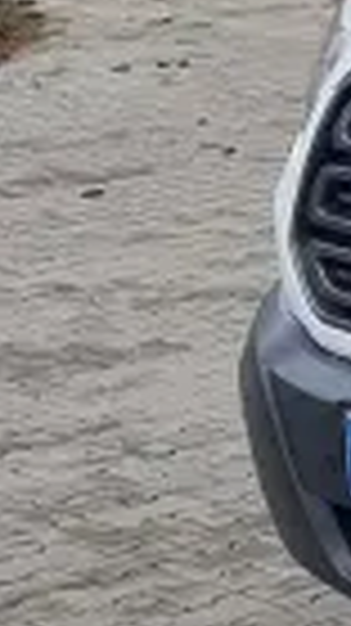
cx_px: 1436
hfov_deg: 7.0
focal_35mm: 130
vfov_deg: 15.9
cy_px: -104
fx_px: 2155
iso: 50
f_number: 1.8
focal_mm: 5.4
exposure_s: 1/633
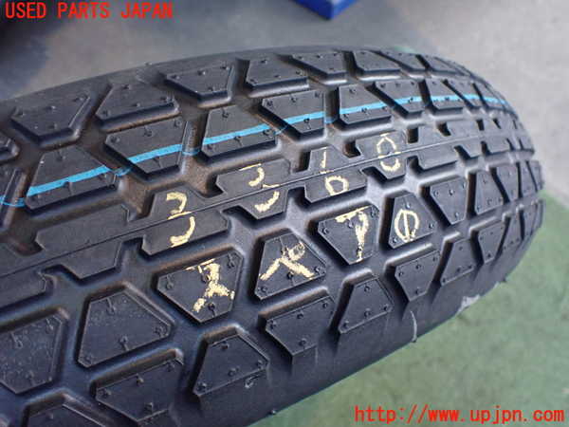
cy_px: 214
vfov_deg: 46.8
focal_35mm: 30
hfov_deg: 60.0
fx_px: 493
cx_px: 284
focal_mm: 5.4
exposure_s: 1/125
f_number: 2.3
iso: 640
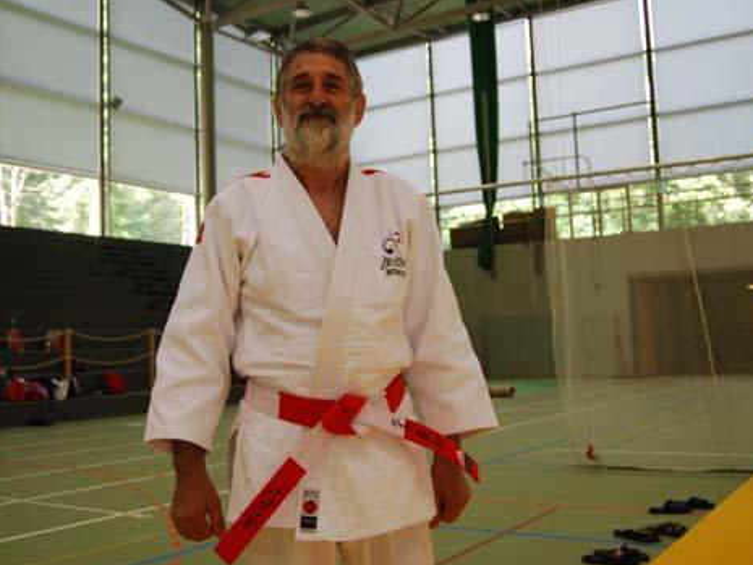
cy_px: 272
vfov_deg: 35.1
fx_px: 892
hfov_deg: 45.7
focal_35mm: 41
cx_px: 329
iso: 200
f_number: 3.8
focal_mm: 22
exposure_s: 1/50
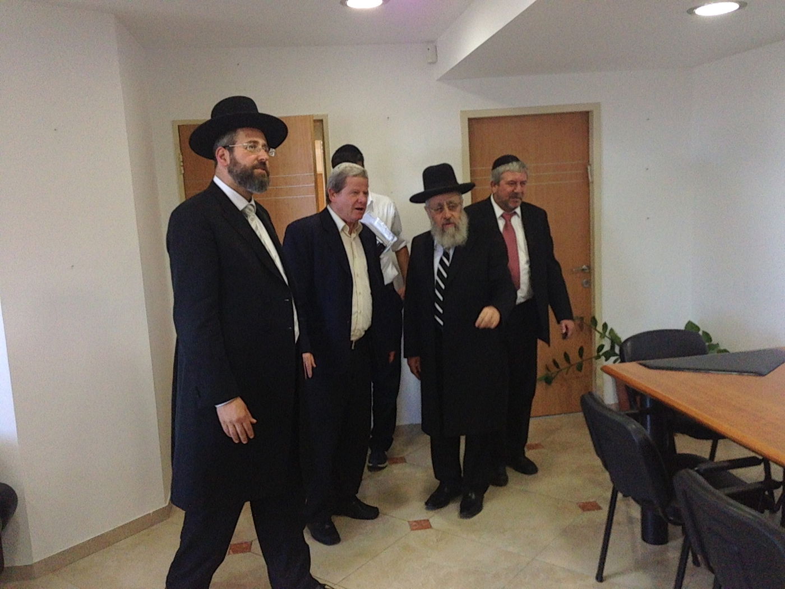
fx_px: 748
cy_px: 294
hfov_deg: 55.4
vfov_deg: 42.9
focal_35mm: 33
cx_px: 392
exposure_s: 1/120
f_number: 2.4
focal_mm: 4.13
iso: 250
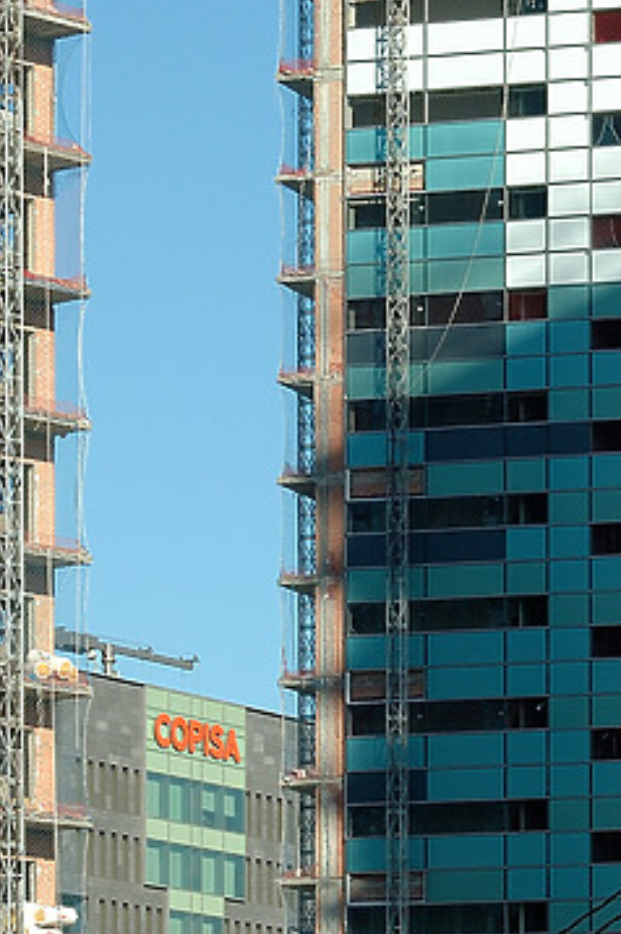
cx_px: 710
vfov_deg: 9.4
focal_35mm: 219
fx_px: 5677
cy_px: 470
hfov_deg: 6.2
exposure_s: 1/320
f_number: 9
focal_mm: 58
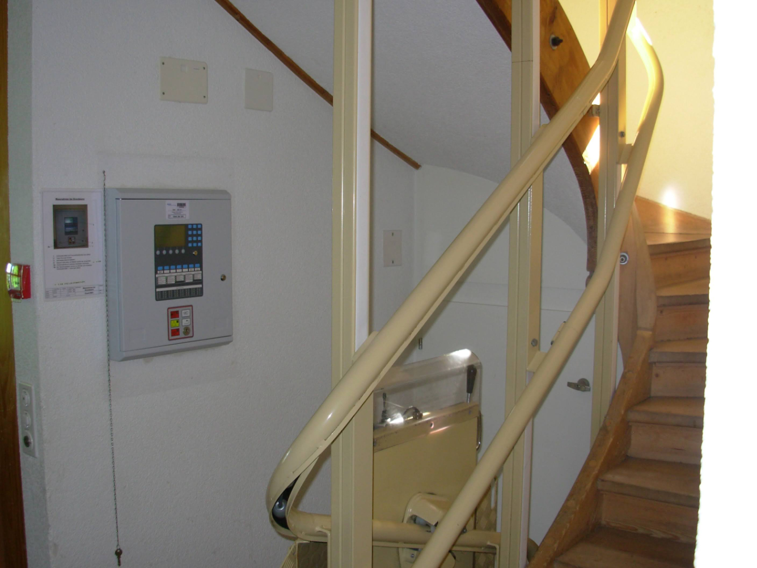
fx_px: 831
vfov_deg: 37.7
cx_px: 378
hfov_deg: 49.0
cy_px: 284
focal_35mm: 38
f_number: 2.9
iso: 50
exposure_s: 1/32
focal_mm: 6.3
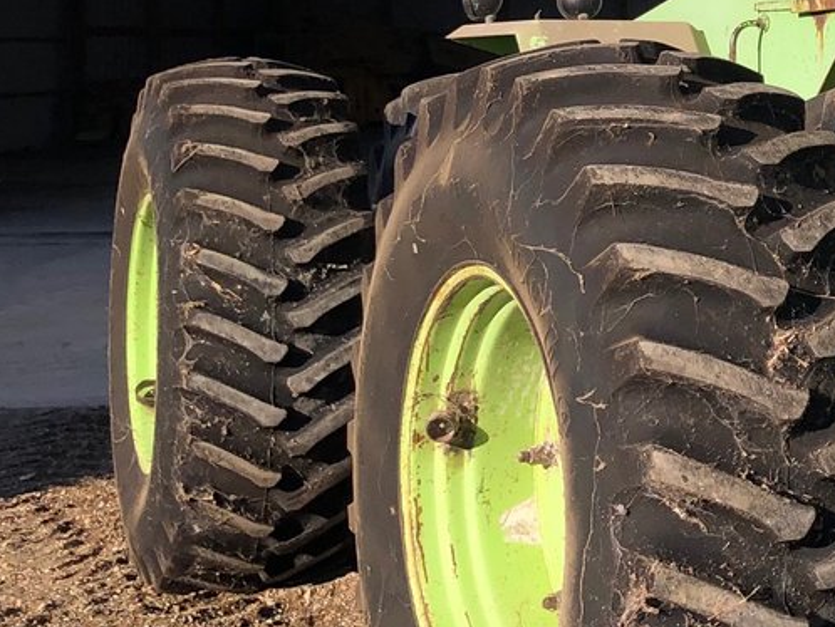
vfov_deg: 17.2
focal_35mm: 85
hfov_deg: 20.0
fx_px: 2051
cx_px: 1237
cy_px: 78
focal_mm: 3.99
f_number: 1.8
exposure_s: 1/2000
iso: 20
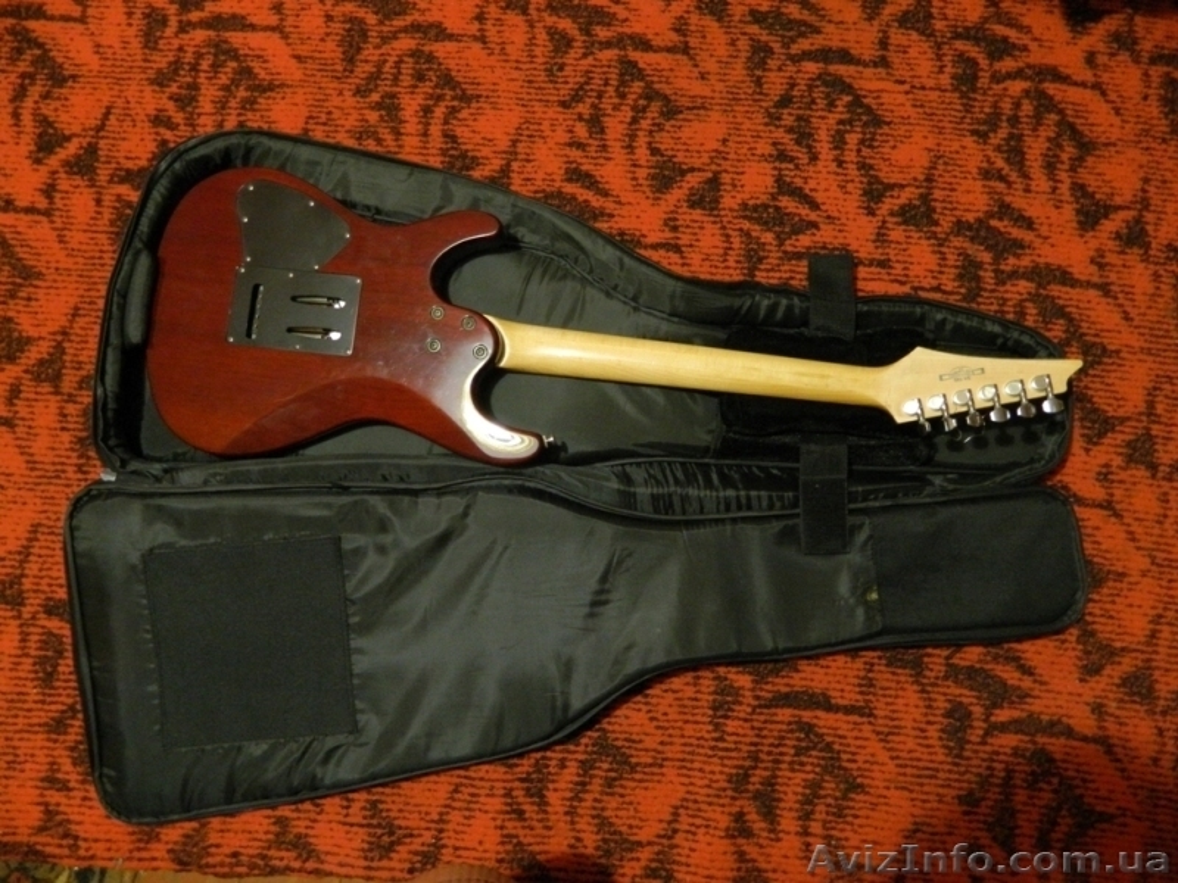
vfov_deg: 54.9
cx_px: 589
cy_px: 442
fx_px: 851
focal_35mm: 25
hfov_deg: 69.4
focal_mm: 4.5
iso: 400
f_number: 3.1
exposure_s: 1/3
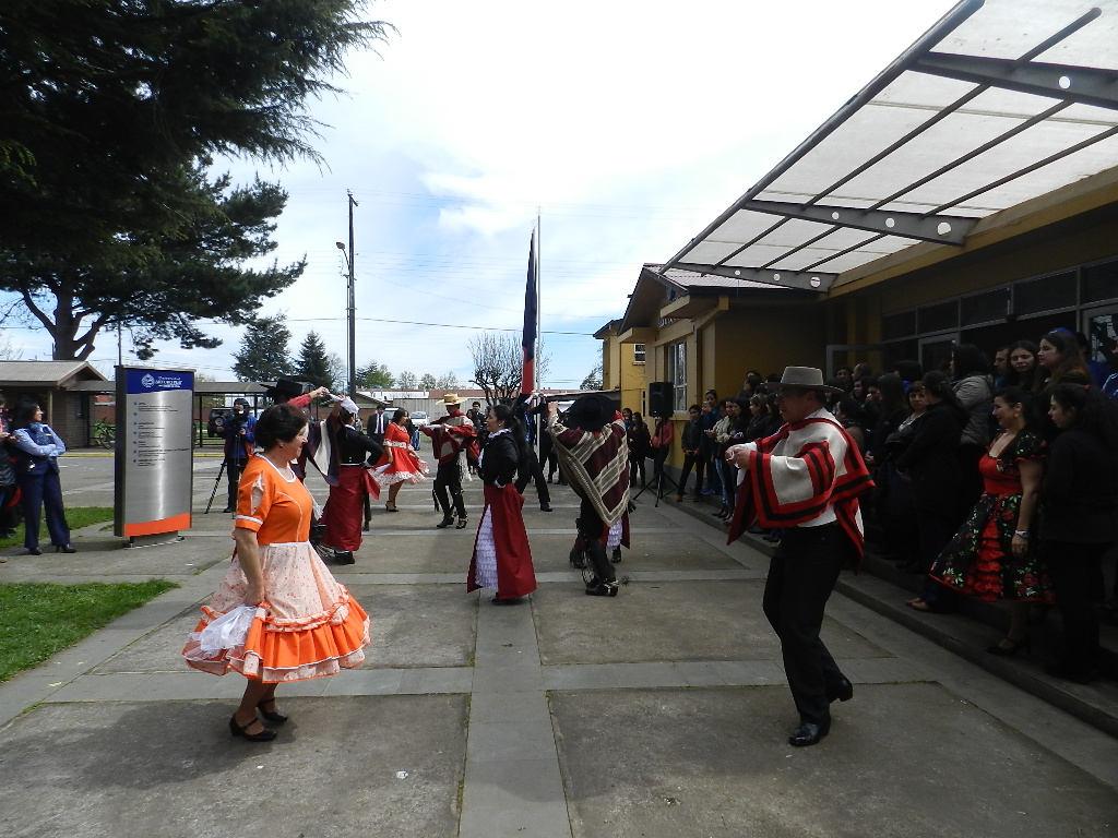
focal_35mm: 23
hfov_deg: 73.9
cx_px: 559
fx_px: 743
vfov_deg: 58.9
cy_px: 419
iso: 160
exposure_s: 1/800
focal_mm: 4
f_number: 4
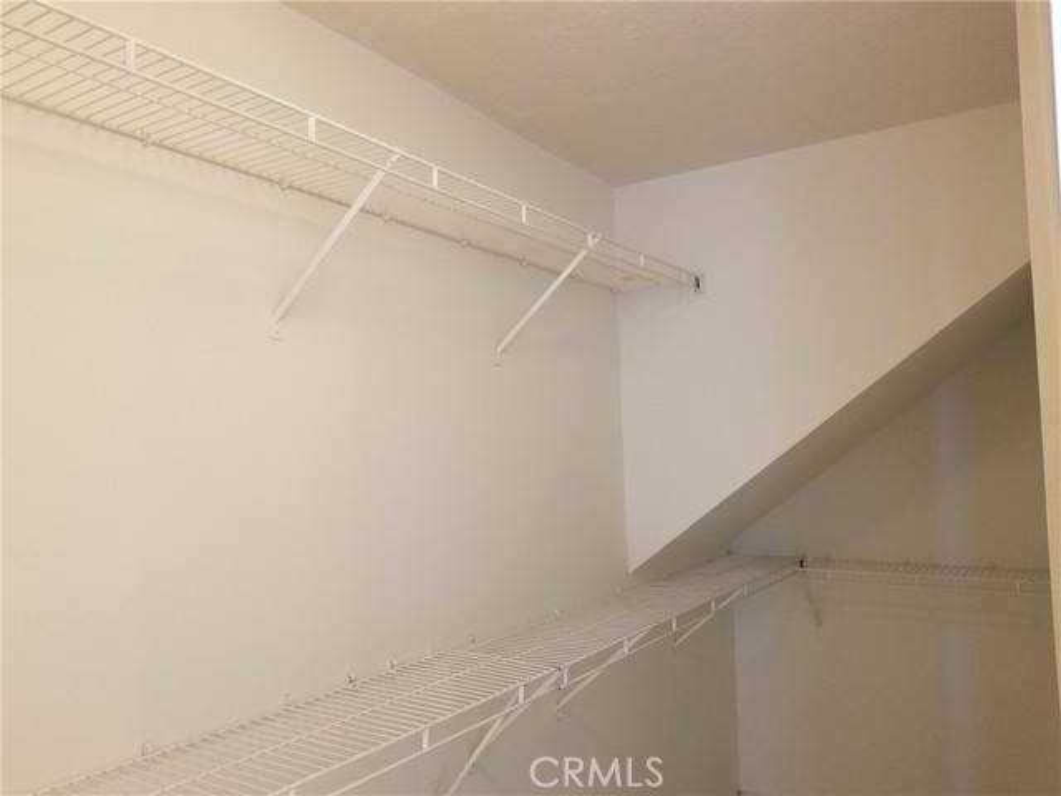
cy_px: 398
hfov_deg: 67.3
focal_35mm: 26
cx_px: 530
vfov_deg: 53.1
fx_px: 797
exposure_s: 1/40
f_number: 1.7
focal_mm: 4.25
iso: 160
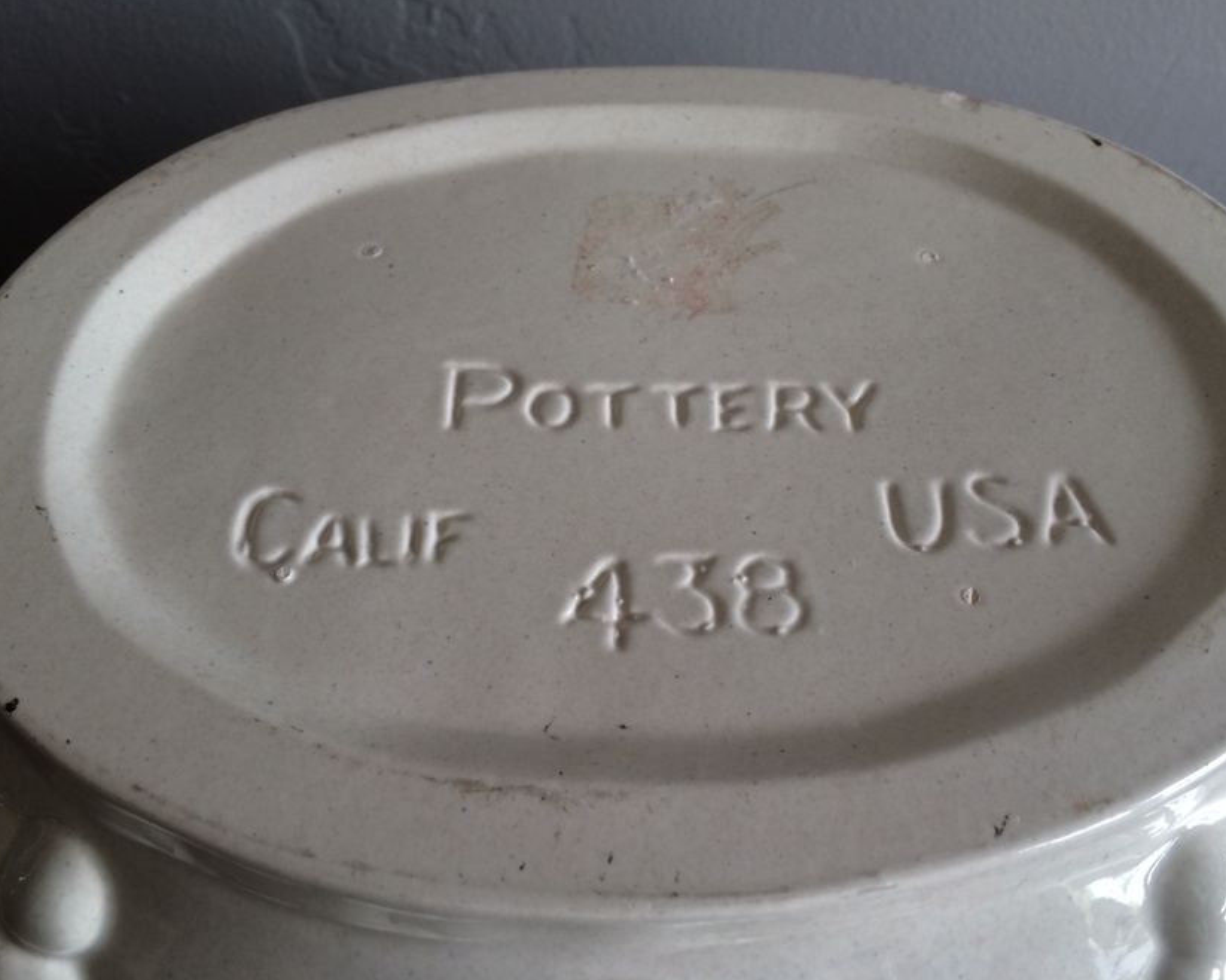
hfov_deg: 55.6
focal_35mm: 32
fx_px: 1161
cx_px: 664
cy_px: 494
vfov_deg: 45.8
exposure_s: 1/40
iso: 40
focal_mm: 4.12
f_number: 2.2
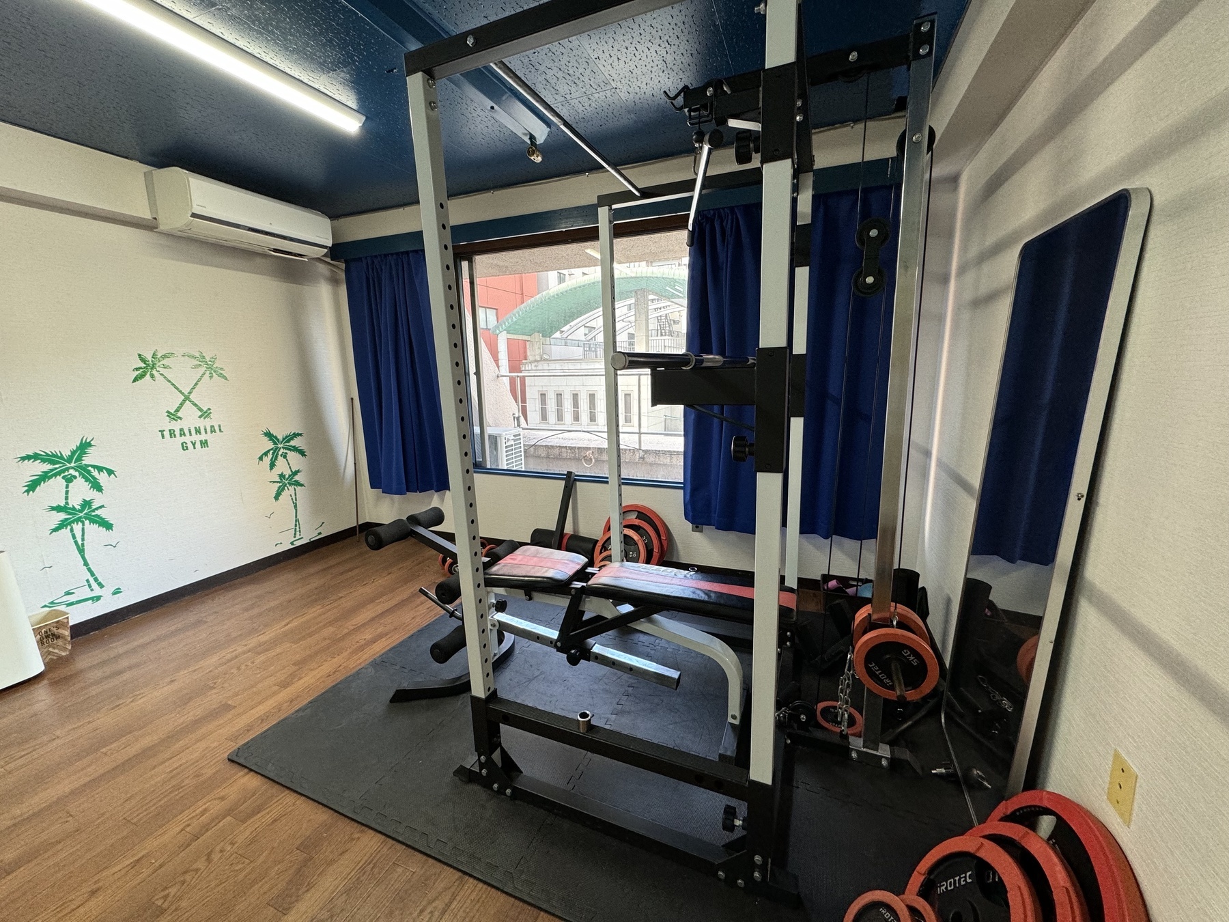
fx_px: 497
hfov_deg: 102.1
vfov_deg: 85.7
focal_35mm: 14
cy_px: 461
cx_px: 614
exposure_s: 1/100
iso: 160
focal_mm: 2.22
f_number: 2.2
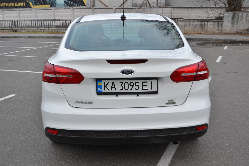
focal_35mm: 39
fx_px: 270
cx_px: 124
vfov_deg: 34.2
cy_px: 83
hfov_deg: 49.6
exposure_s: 1/60
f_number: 5.6
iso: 320
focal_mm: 26
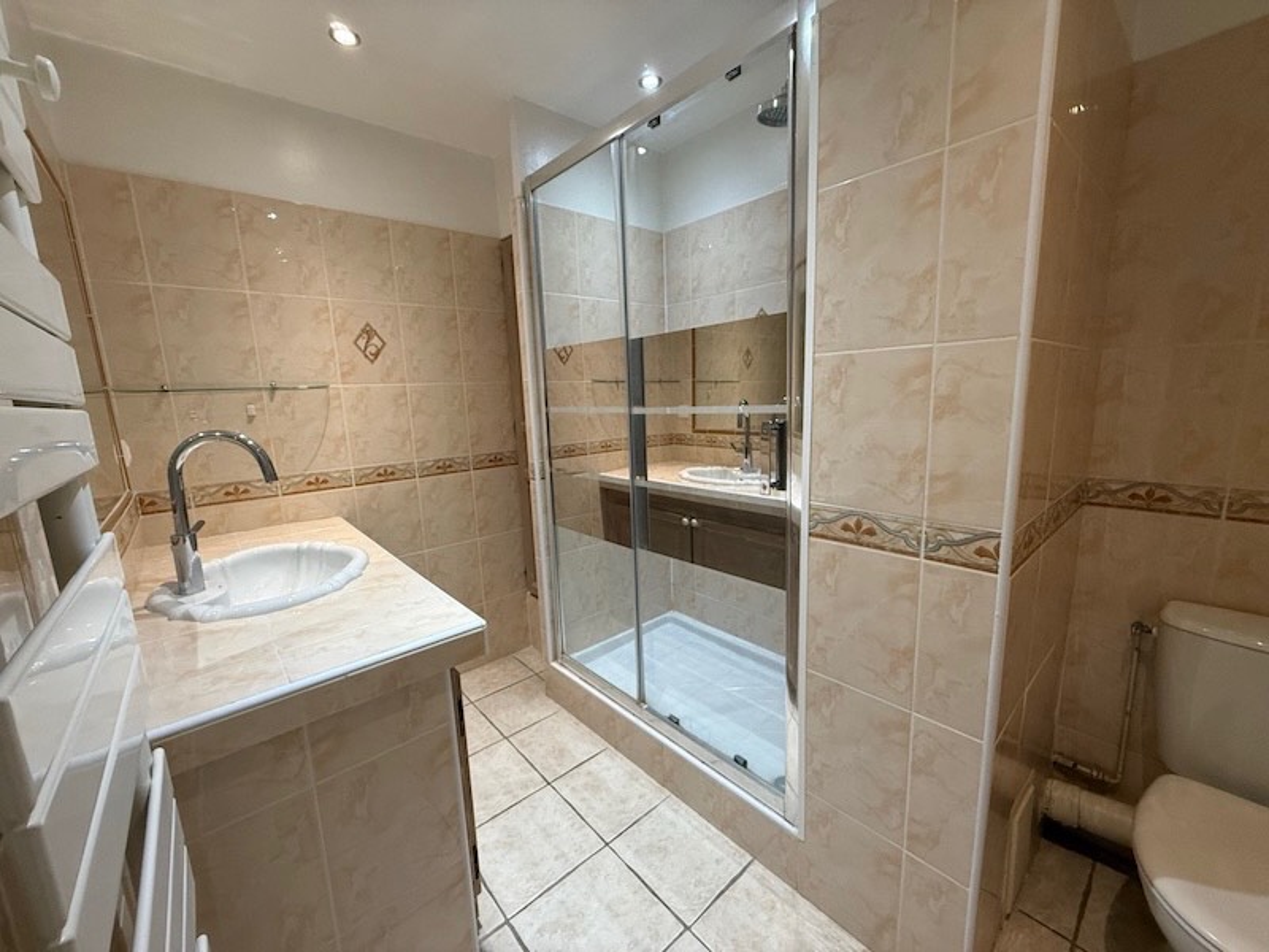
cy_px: 476
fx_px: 513
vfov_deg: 85.7
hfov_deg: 102.1
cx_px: 634
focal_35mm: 14
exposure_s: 1/100
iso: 250
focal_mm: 2.22
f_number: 2.2
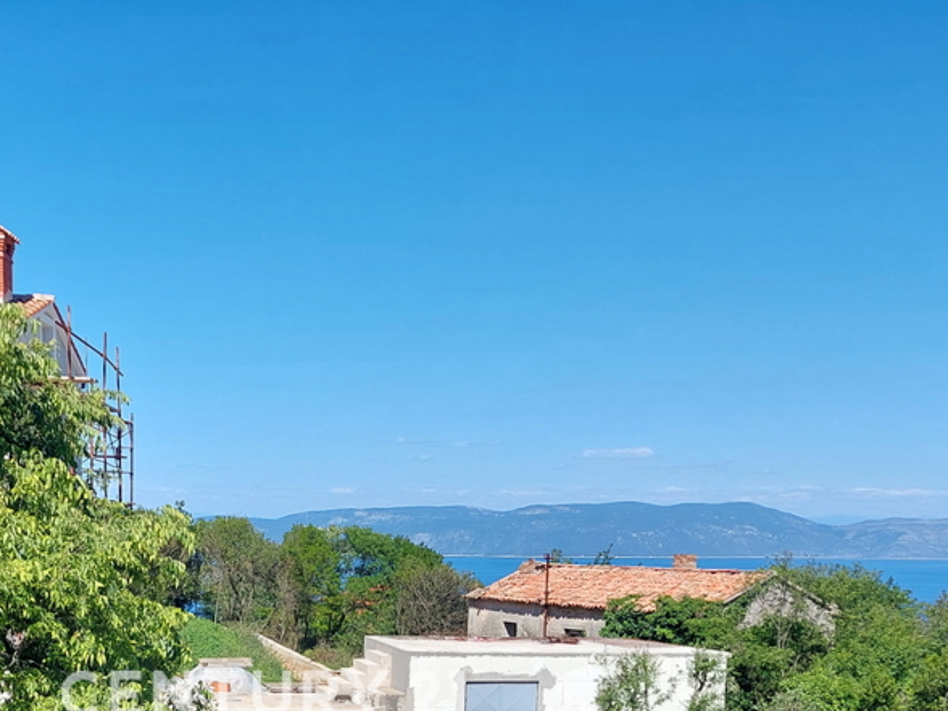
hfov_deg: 36.8
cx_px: 264
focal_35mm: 51
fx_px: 1397
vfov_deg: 26.9
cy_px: 717
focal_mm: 5.23
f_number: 1.8
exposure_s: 1/1347
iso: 40
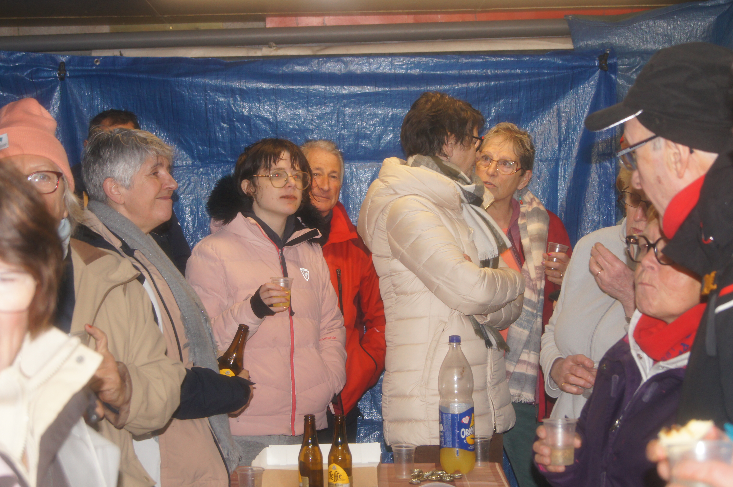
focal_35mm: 75
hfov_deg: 27.0
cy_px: 244
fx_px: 1525
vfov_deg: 18.1
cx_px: 366
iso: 800
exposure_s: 1/80
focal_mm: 50
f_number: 5.6
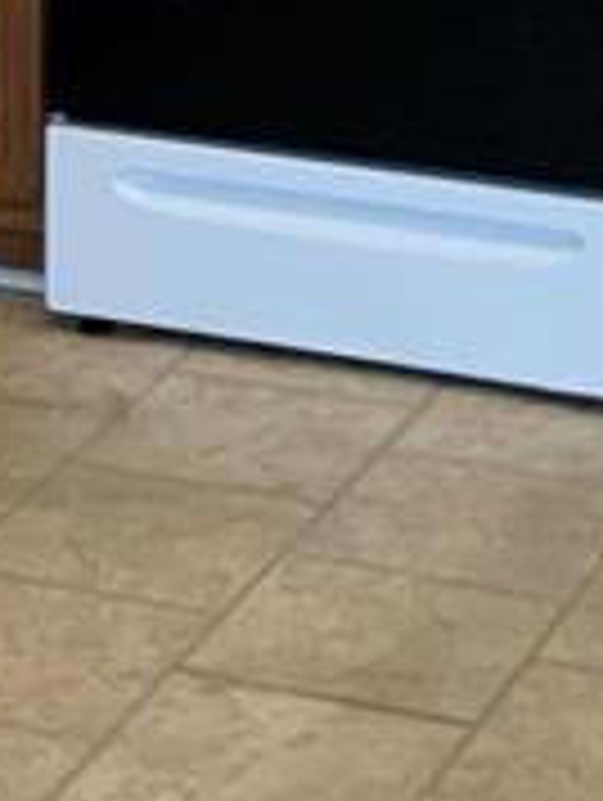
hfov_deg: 8.5
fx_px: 4055
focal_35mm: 175
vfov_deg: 11.0
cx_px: 18
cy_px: -310
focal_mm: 4.25
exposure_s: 1/60
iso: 80
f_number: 1.8
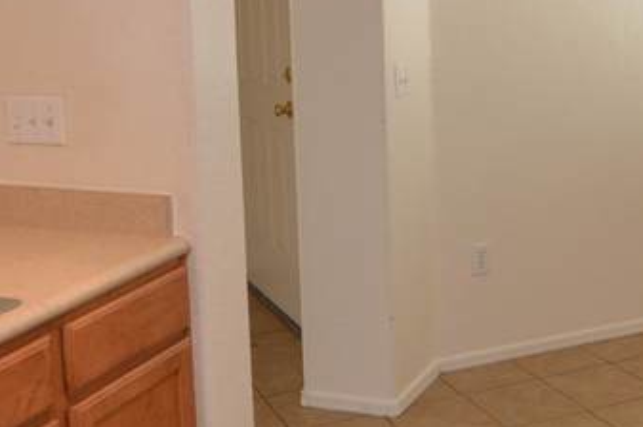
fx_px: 1017
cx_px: 425
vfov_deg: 23.5
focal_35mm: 57
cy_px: 119
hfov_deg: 34.8
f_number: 4
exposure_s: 1/60
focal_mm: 10
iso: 400
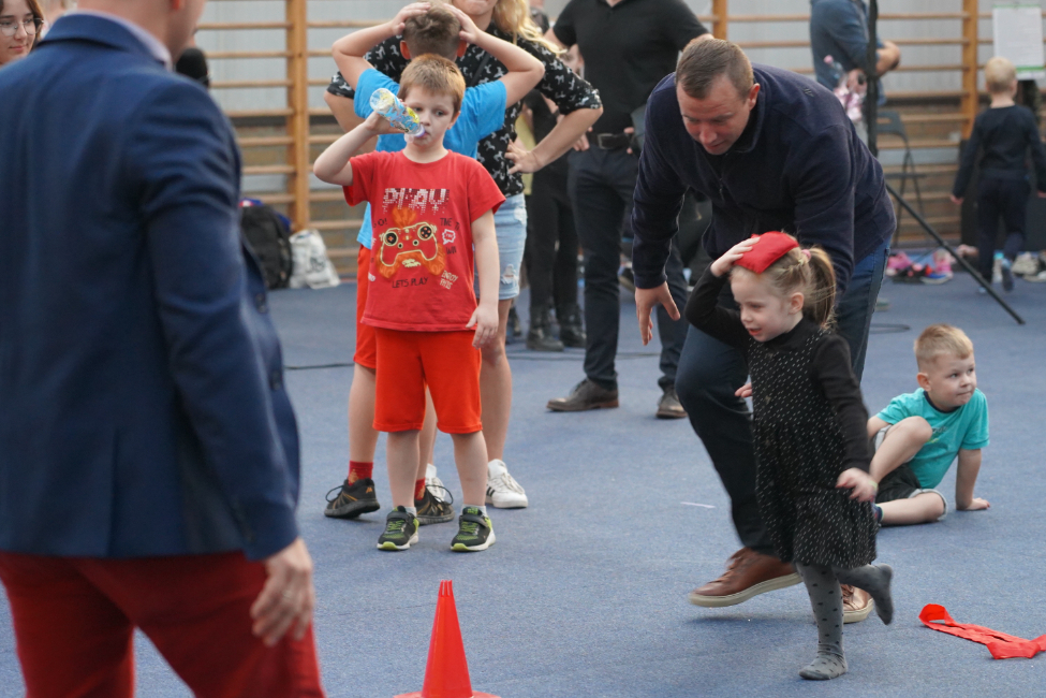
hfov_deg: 14.7
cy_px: 356
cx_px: 496
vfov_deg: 9.8
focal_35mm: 140
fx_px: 4067
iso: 4000
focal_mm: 105
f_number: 4
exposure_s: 1/160
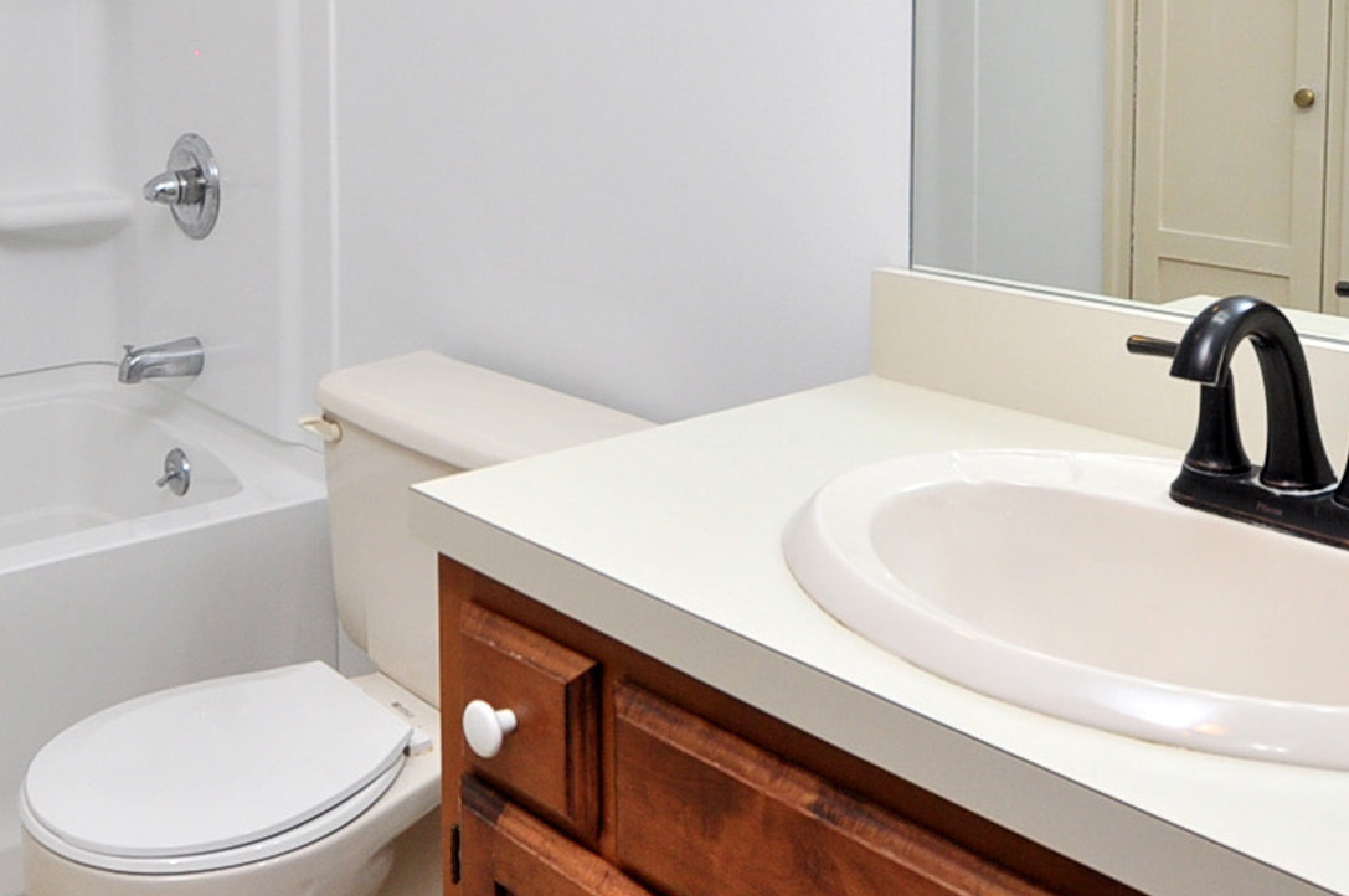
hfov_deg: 47.3
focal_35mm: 40
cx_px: 392
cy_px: 68
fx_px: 1497
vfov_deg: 31.5
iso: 250
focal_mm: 10
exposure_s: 1/100
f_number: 5
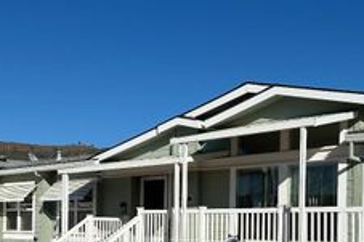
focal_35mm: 55
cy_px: 224
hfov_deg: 36.1
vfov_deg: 23.8
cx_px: 146
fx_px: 556
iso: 80
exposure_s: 1/10753
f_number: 1.78
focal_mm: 6.86
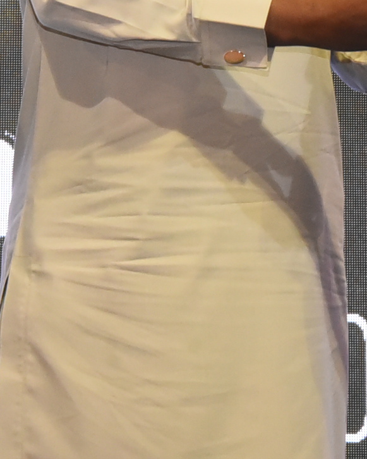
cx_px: 258
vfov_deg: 6.0
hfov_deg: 4.9
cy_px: -81
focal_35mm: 319
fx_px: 4330
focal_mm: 82
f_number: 8
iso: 4000
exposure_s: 1/160
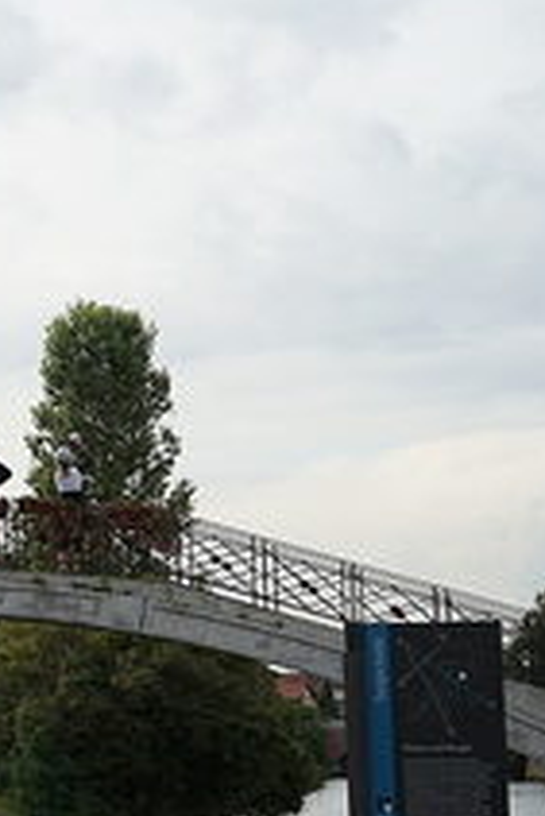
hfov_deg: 9.1
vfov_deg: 14.4
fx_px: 3219
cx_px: -564
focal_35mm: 142
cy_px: 418
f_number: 8
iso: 100
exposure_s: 1/125
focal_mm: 50
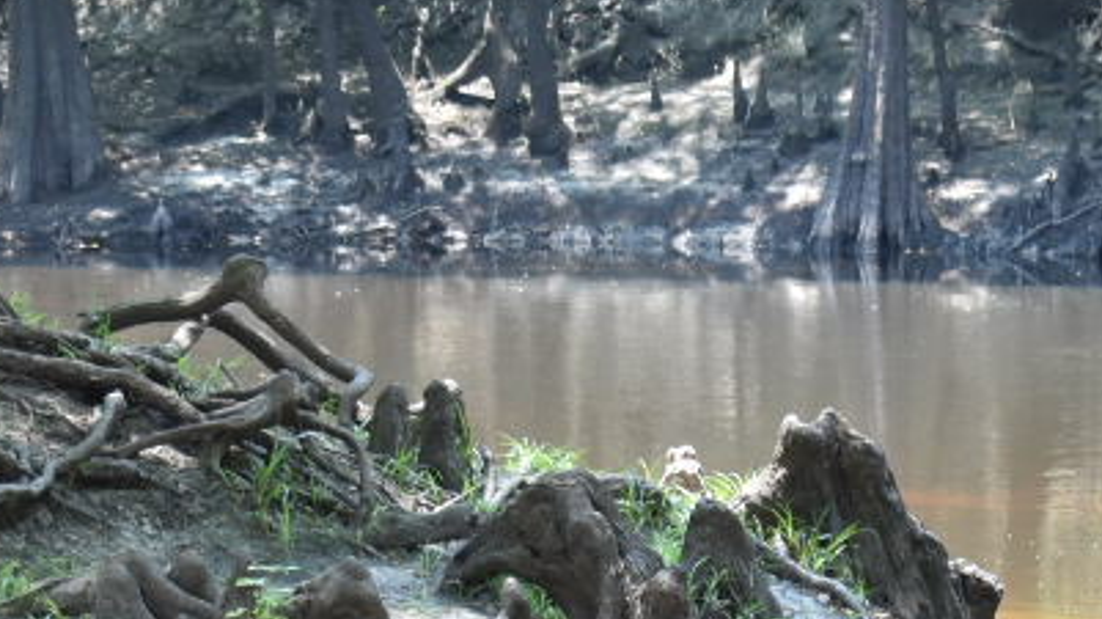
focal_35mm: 216
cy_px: 853
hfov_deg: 9.9
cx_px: 1173
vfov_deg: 5.6
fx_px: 6308
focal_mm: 34
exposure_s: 1/50
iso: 100
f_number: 4.5
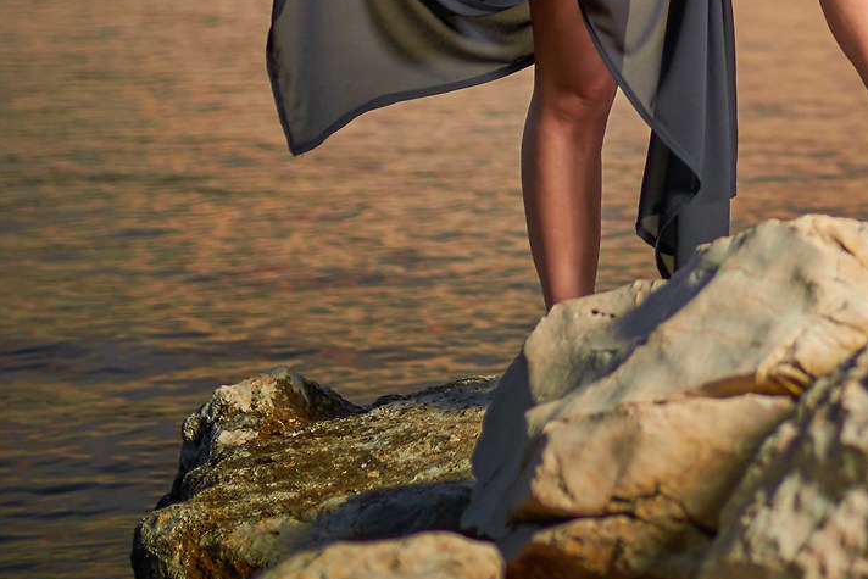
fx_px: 2846
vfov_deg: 11.2
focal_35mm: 118
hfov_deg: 16.5
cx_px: 1090
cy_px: -260
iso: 100
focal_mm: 35
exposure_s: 1/800
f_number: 1.4
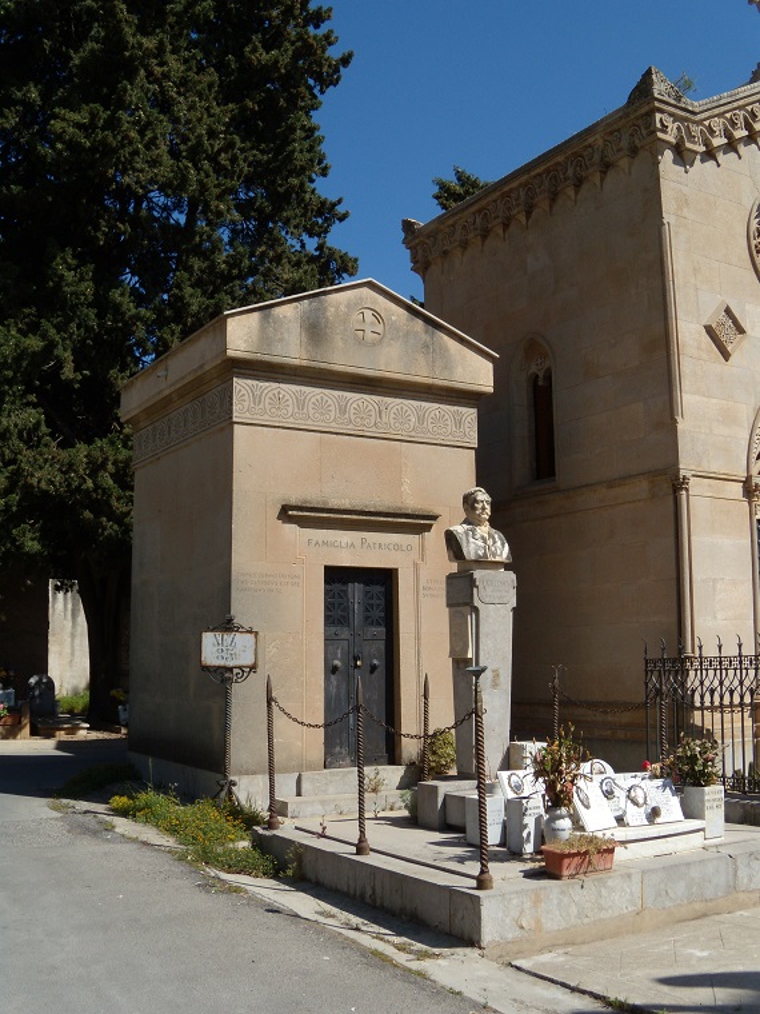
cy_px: 507
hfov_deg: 39.7
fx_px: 1054
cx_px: 380
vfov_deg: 51.4
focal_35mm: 36
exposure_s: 1/200
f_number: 8.5
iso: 80
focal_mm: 6.4
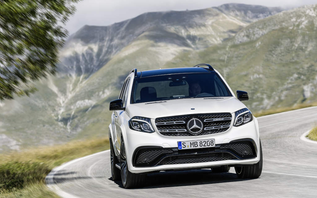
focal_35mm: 143
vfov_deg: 9.2
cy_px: 100
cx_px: 158
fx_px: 1236
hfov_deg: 14.6
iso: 100
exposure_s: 1/800
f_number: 5.6
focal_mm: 140
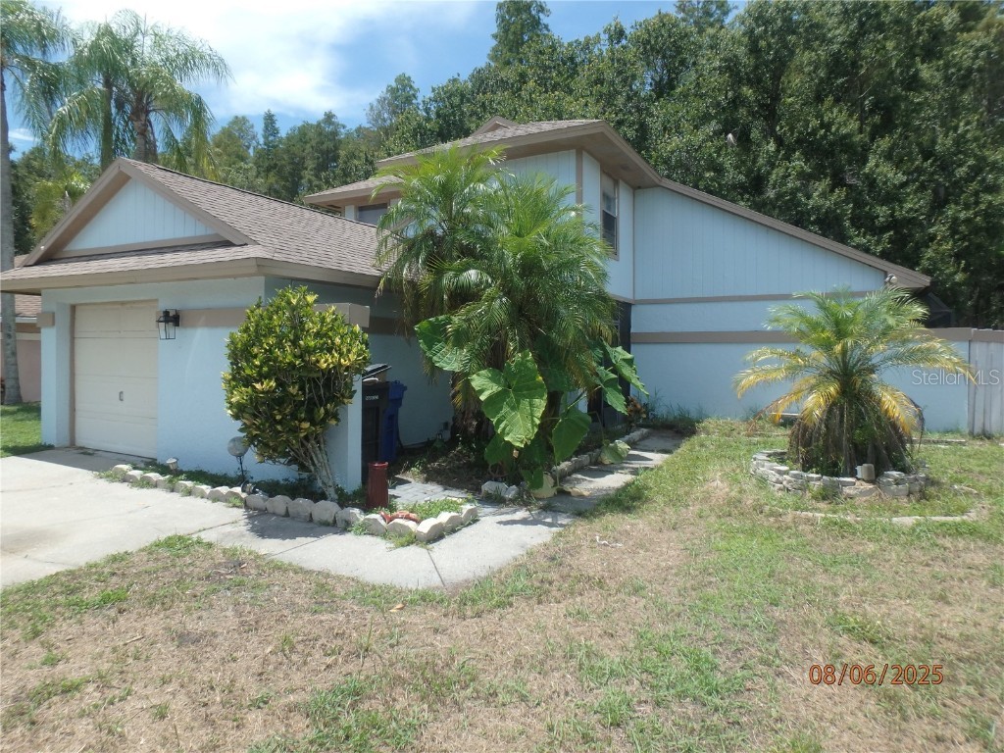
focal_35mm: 21
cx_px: 502
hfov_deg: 79.0
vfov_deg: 63.4
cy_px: 376
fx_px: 609
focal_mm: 3.7
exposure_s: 1/1000
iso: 125
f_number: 3.5
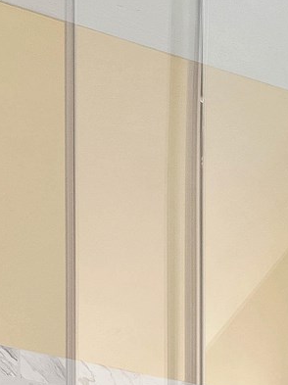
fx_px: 878
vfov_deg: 15.3
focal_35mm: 79
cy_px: 898
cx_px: 72
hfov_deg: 18.5
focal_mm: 14
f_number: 8
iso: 400
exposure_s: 1/4
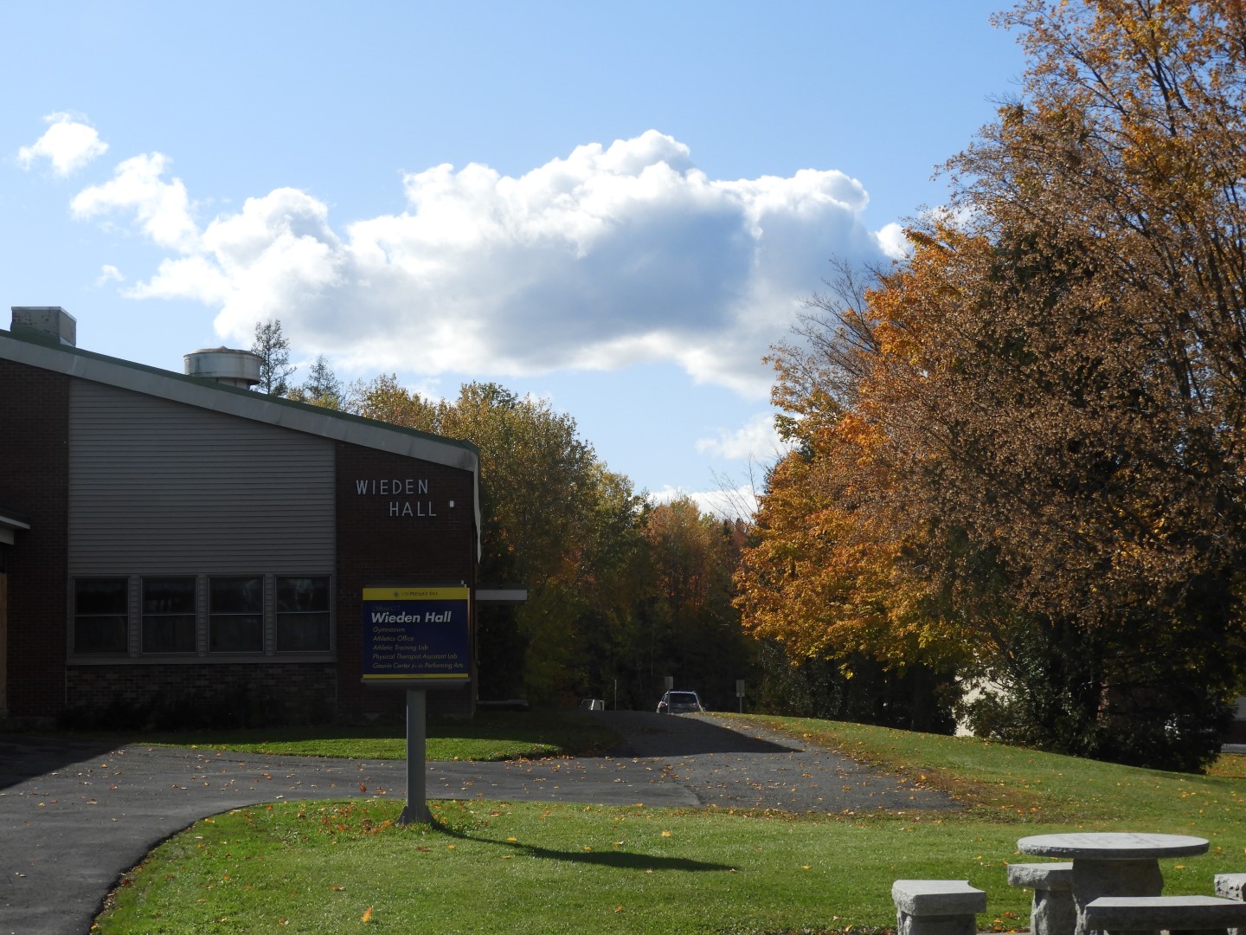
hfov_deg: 29.8
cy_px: 468
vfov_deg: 22.6
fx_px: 2340
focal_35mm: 65
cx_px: 623
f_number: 4.2
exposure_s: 1/1250
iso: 100
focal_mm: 11.6
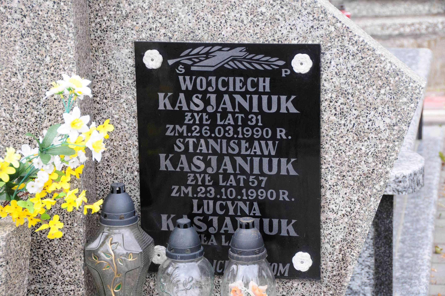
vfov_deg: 13.0
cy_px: 148
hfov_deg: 19.5
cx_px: 222
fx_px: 1296
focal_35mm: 105
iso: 640
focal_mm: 70
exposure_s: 1/200
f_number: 7.1
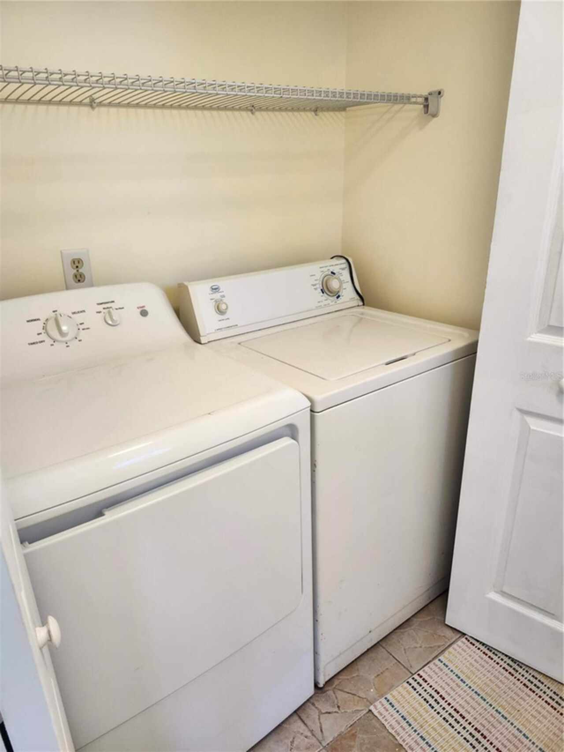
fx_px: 500
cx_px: 282
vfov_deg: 73.9
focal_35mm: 23
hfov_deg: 58.9
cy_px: 376
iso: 200
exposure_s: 1/120
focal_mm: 5.54
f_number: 1.8
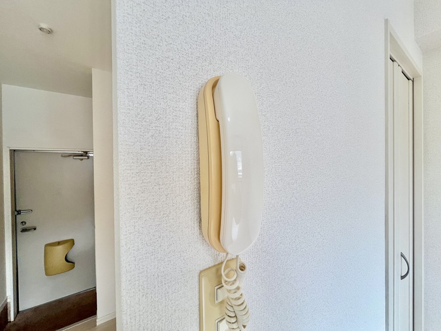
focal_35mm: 13
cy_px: 166
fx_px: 166
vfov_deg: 89.9
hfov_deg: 106.2
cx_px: 220
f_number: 1.8
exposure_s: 1/120
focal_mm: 1.57
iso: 40
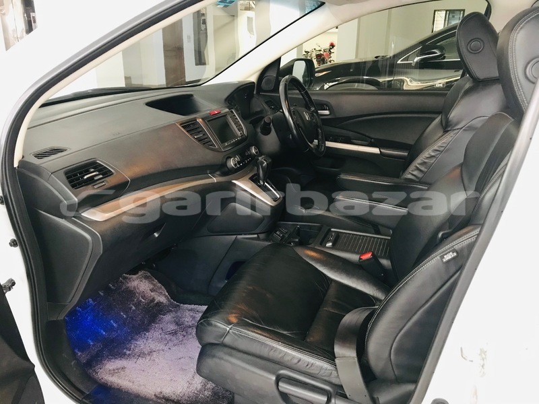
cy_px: 202
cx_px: 270
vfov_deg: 49.7
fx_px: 436
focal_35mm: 28
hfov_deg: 63.4
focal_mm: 3.99
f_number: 1.8
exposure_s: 1/7
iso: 100
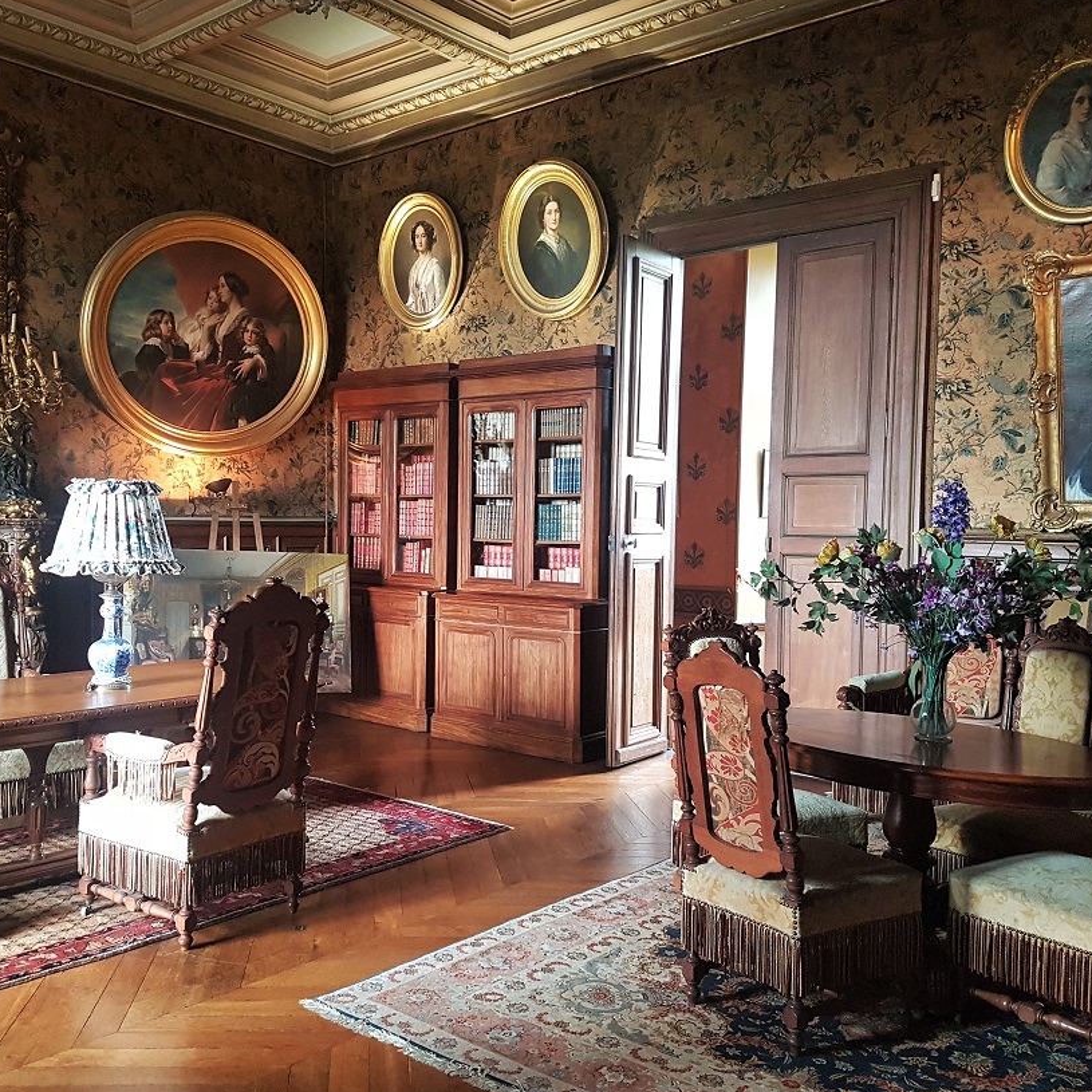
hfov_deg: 52.4
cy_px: 545
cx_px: 476
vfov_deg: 52.5
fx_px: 1106
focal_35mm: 31
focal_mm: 4.2
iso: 200
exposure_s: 1/33
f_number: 1.7
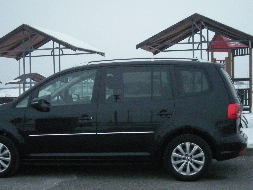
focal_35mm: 66
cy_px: 115
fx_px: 482
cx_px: 113
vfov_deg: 22.2
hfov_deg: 29.4
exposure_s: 1/648
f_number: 6.4
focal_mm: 7.9
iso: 800
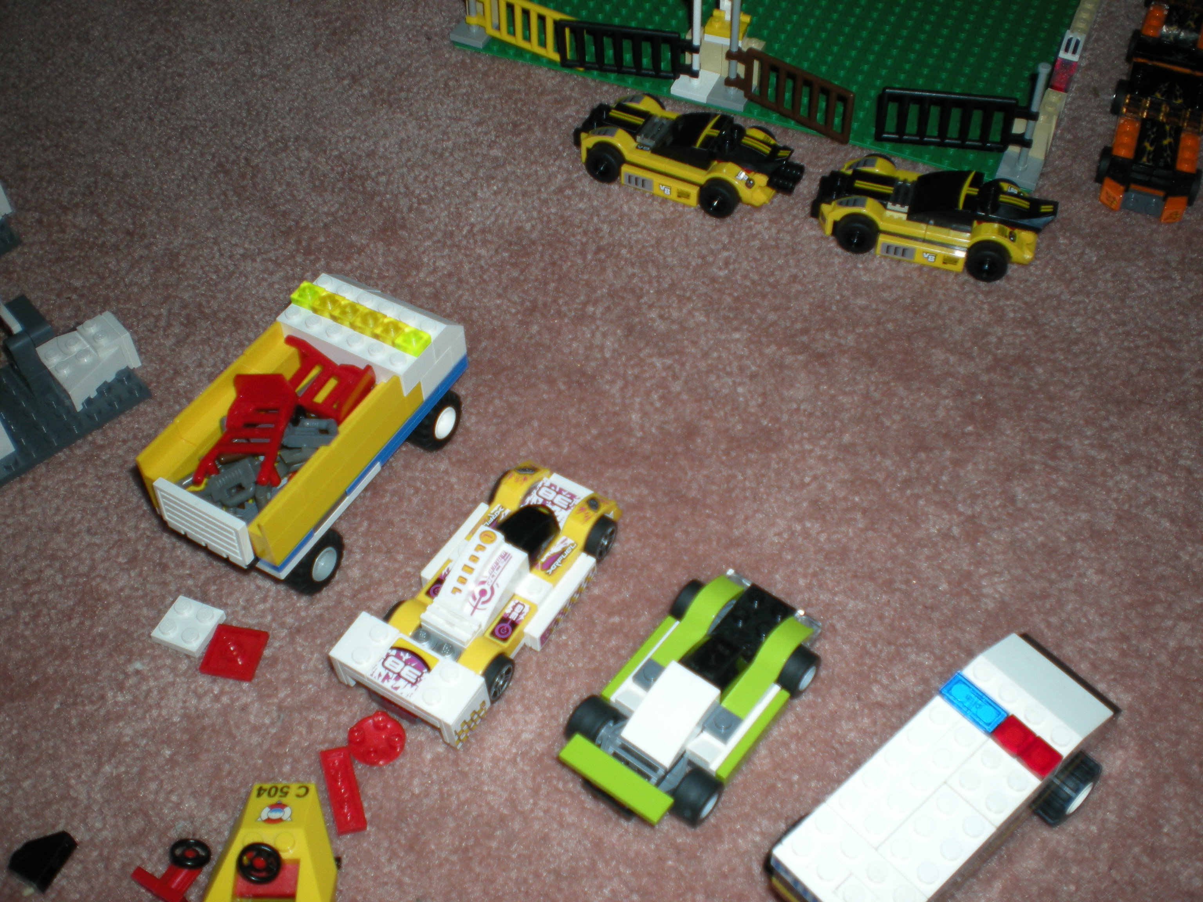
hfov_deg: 49.0
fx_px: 1321
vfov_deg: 37.7
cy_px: 451
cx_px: 602
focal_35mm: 38
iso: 64
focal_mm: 6.3
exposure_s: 1/60
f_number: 3.1
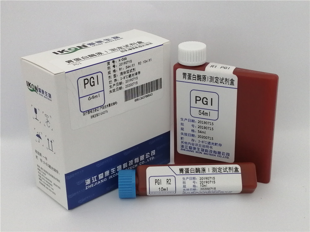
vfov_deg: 25.7
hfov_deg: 33.8
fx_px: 510
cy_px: 116
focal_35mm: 57
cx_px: 155
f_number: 1.8
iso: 100
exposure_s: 1/30
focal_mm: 3.64
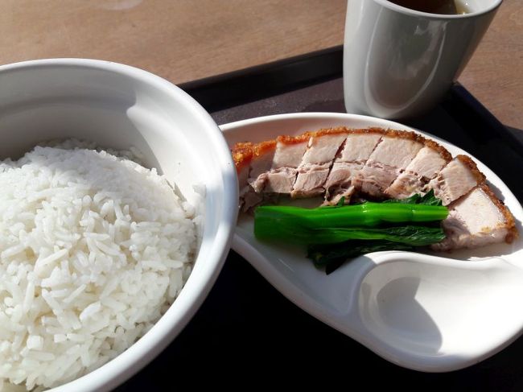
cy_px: 196
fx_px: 423
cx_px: 262
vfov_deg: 49.7
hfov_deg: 63.5
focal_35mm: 28
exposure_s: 1/1020
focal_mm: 3.7
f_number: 1.9
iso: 40
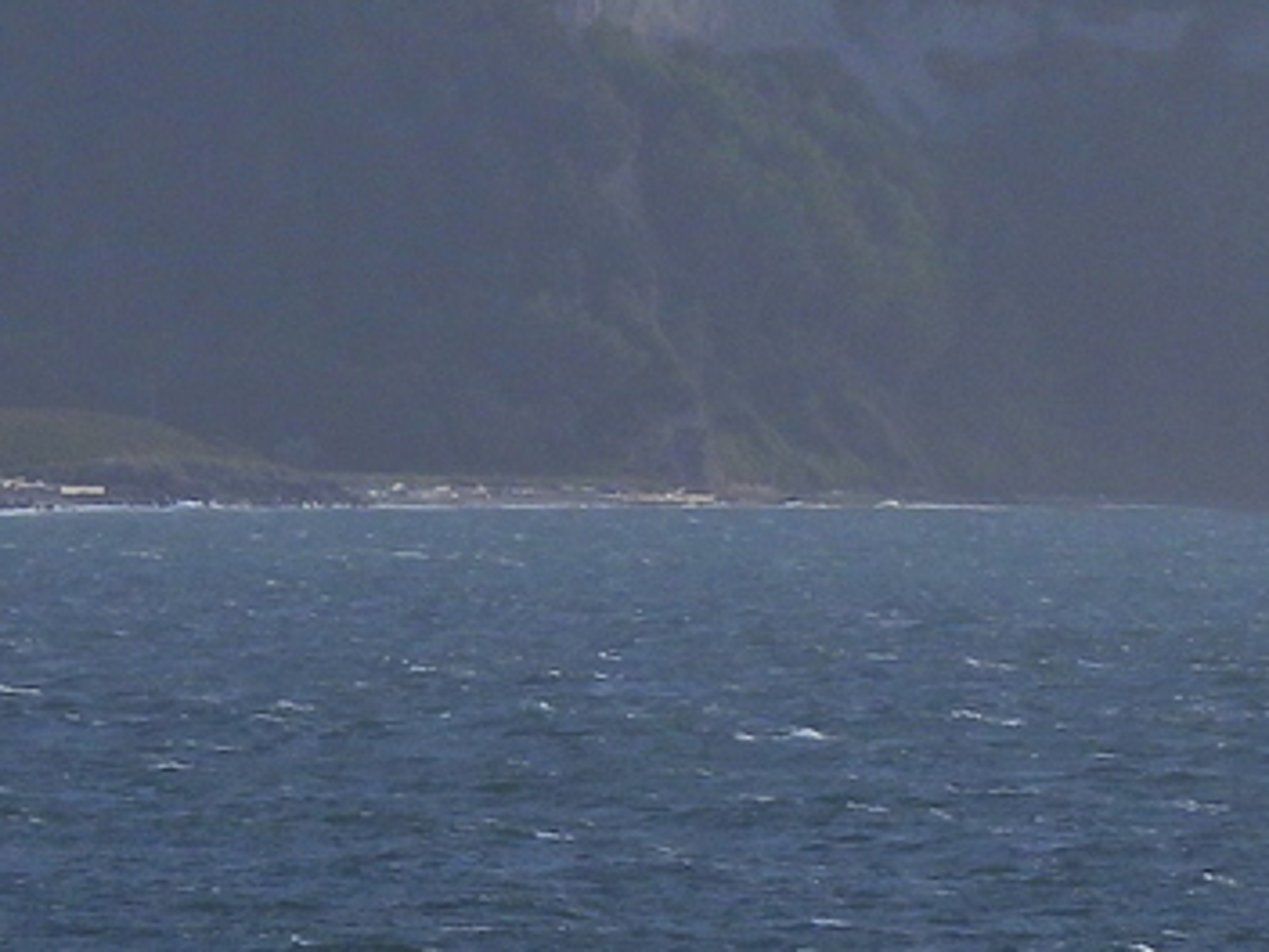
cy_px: 180
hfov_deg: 2.5
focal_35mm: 801
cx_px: 559
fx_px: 29364
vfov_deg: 1.9
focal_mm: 39.3
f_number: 4.5
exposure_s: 1/800
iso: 100
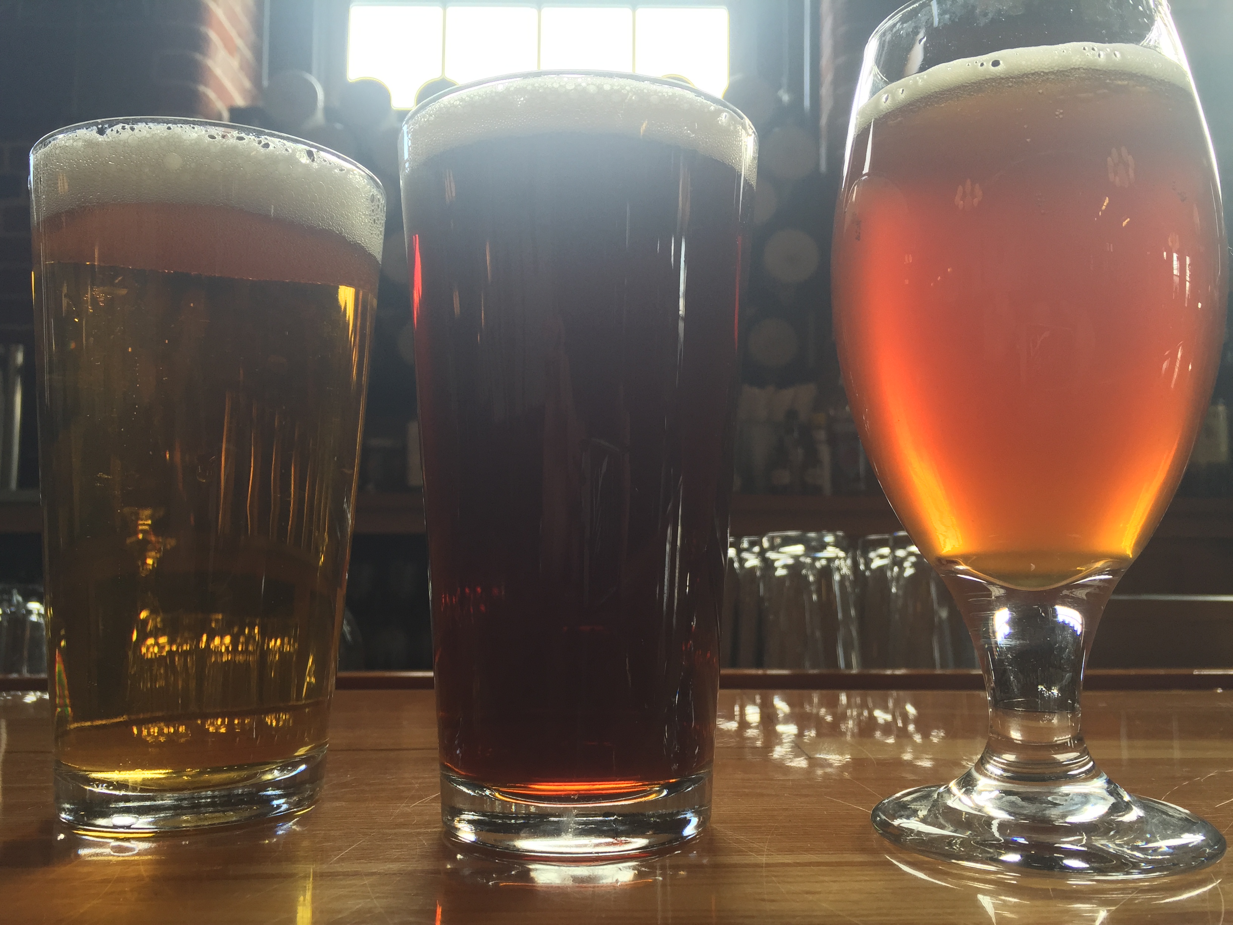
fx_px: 1033
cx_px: 616
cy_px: 462
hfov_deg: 61.7
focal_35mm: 29
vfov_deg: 48.2
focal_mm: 4.15
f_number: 2.2
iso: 40
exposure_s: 1/60
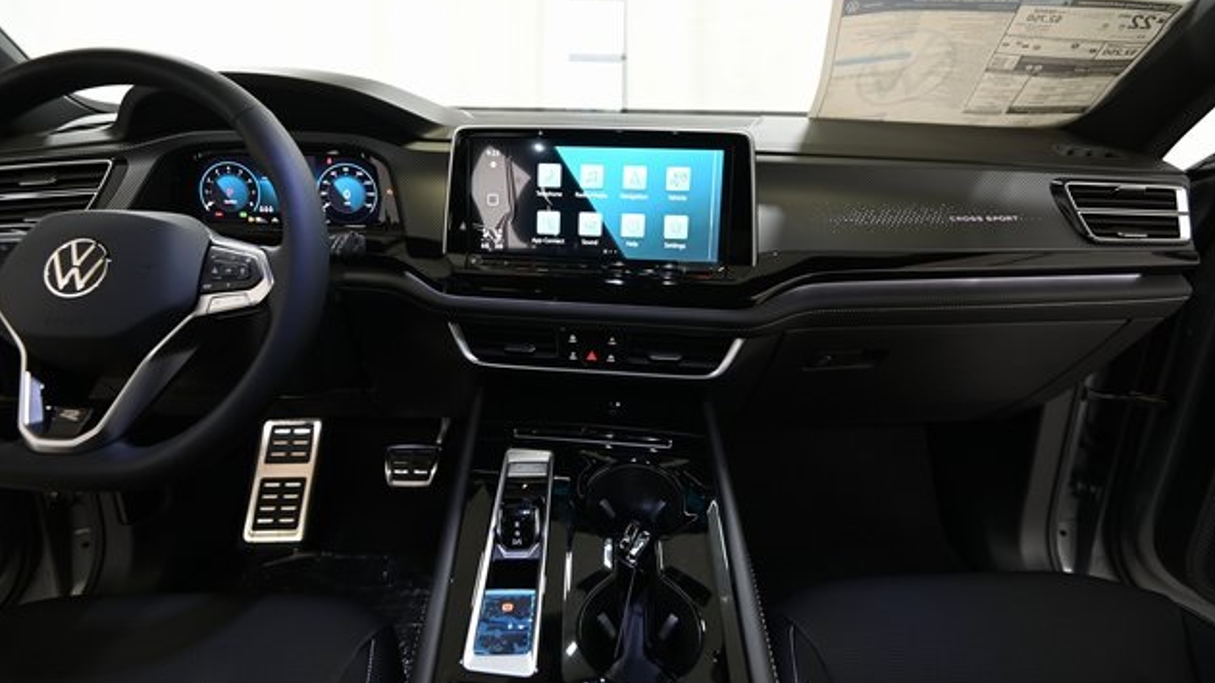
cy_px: 289
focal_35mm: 17
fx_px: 548
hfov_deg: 95.9
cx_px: 612
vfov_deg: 63.6
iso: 640
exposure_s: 1/30
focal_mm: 16
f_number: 4
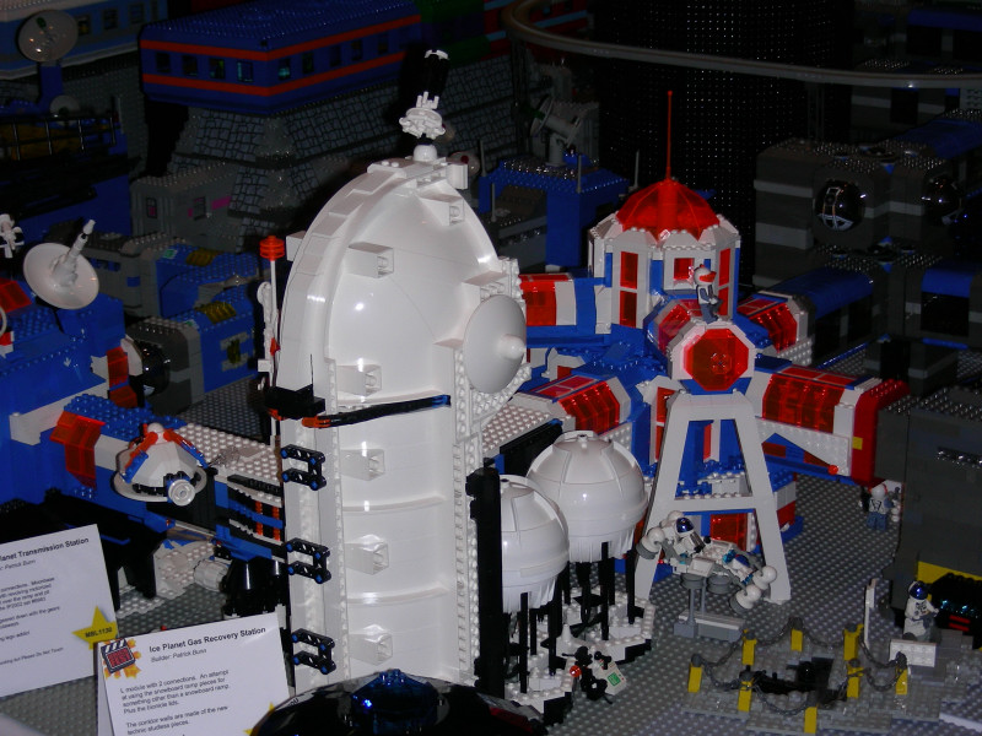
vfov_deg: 18.7
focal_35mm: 79
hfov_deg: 24.7
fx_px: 2241
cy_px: 368
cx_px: 491
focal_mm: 13.2
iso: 50
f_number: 3.5
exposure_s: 1/60.1
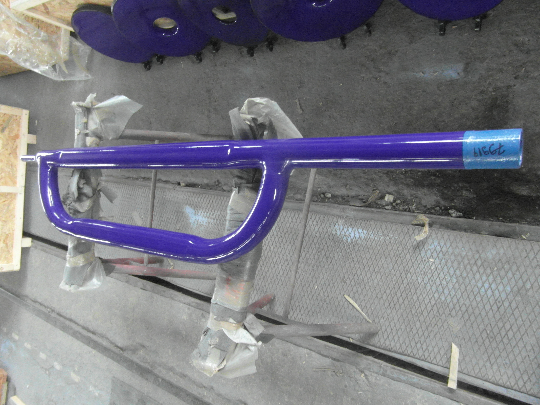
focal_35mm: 24
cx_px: 270
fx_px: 374
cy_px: 202
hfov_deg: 71.6
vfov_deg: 56.8
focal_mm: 4
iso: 640
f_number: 3.2
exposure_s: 1/30
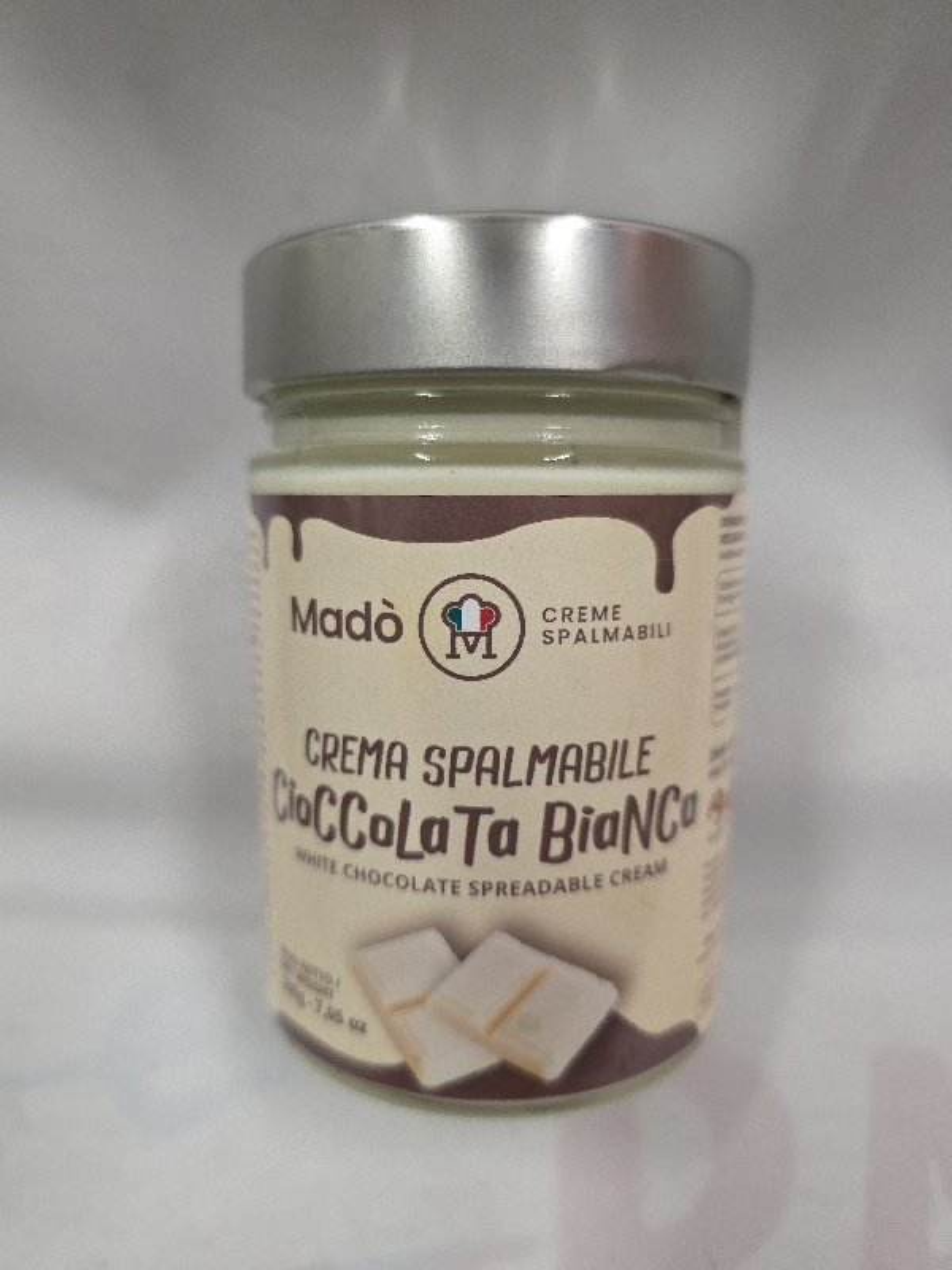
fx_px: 843
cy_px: 635
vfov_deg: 73.9
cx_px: 476
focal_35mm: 23
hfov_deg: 58.9
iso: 320
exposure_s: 1/101
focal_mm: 6.3
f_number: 1.7
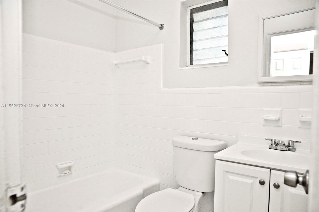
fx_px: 212
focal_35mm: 24
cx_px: 160
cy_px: 106
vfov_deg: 53.0
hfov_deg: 73.8
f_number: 5
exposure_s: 1/60
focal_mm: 24
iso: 640
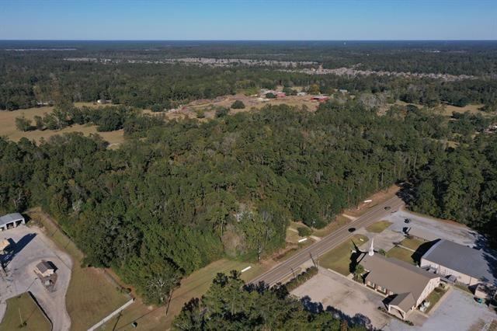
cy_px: 166
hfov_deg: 65.5
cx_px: 248
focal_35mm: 28
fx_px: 386
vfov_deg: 46.4
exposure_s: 1/640
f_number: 6.3
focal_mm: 10.26
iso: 100
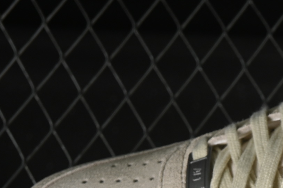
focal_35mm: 256
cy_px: 301
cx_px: 367
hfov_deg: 7.9
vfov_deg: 5.3
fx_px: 2012
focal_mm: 50
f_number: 7.1
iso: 160
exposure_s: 1/80
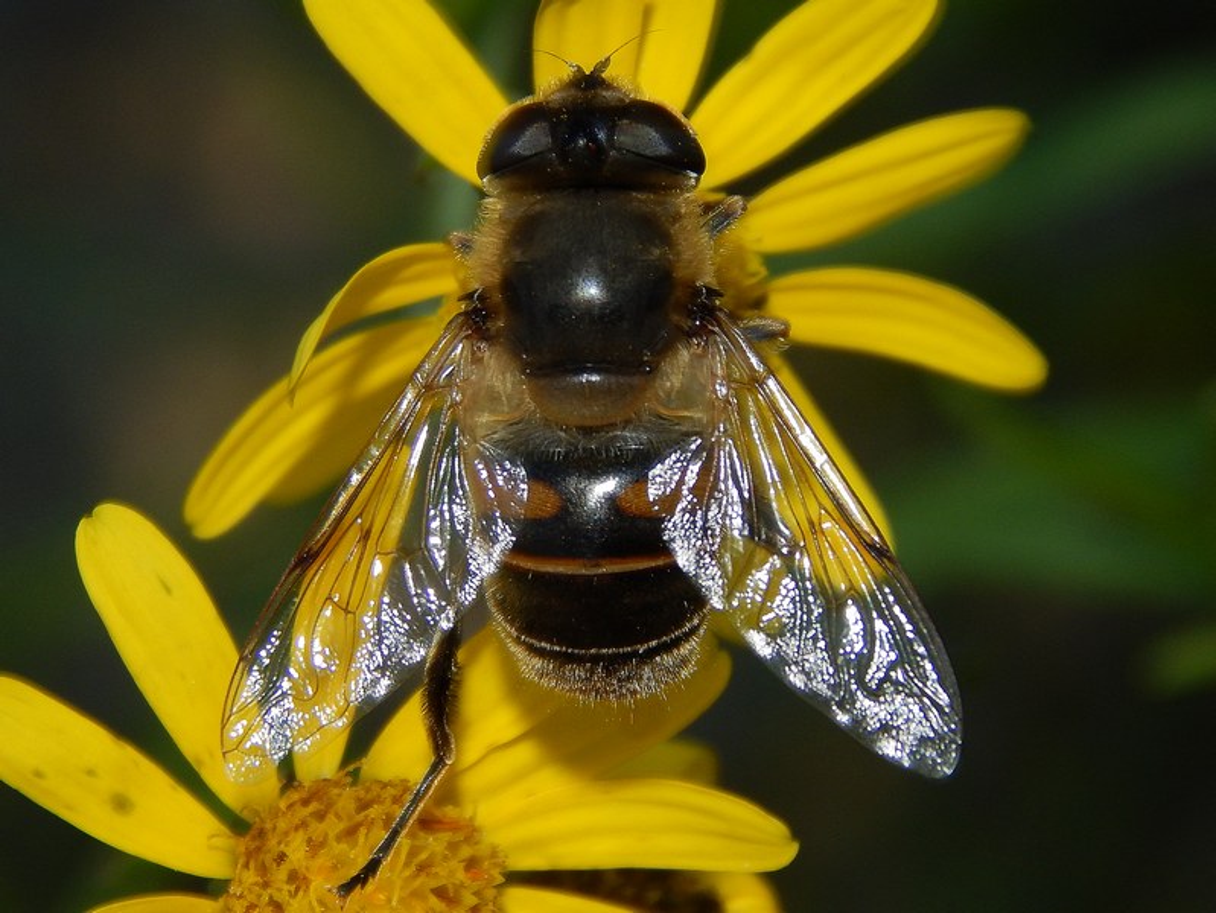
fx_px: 7345
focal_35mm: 209
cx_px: 608
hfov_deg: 9.5
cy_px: 456
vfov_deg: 7.1
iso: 125
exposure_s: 1/50
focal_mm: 37.1
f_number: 10.9
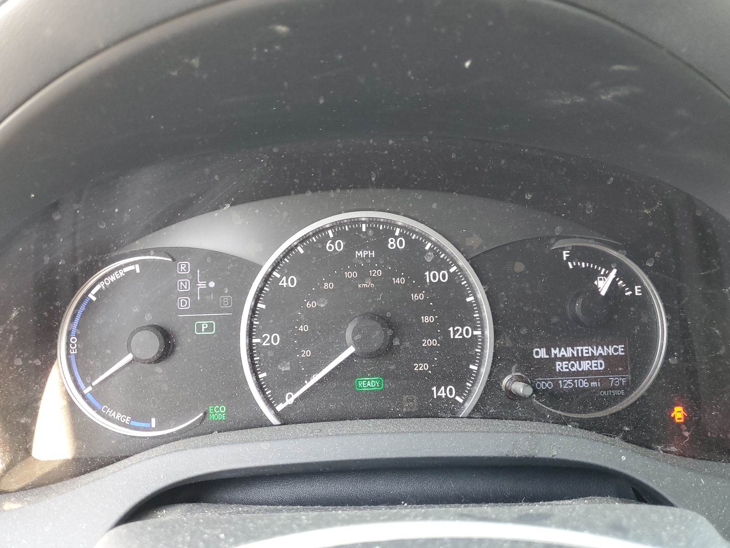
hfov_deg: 67.3
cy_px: 274
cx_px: 365
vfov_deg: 53.1
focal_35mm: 26
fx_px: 548
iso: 124
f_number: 1.5
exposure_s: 1/60.2
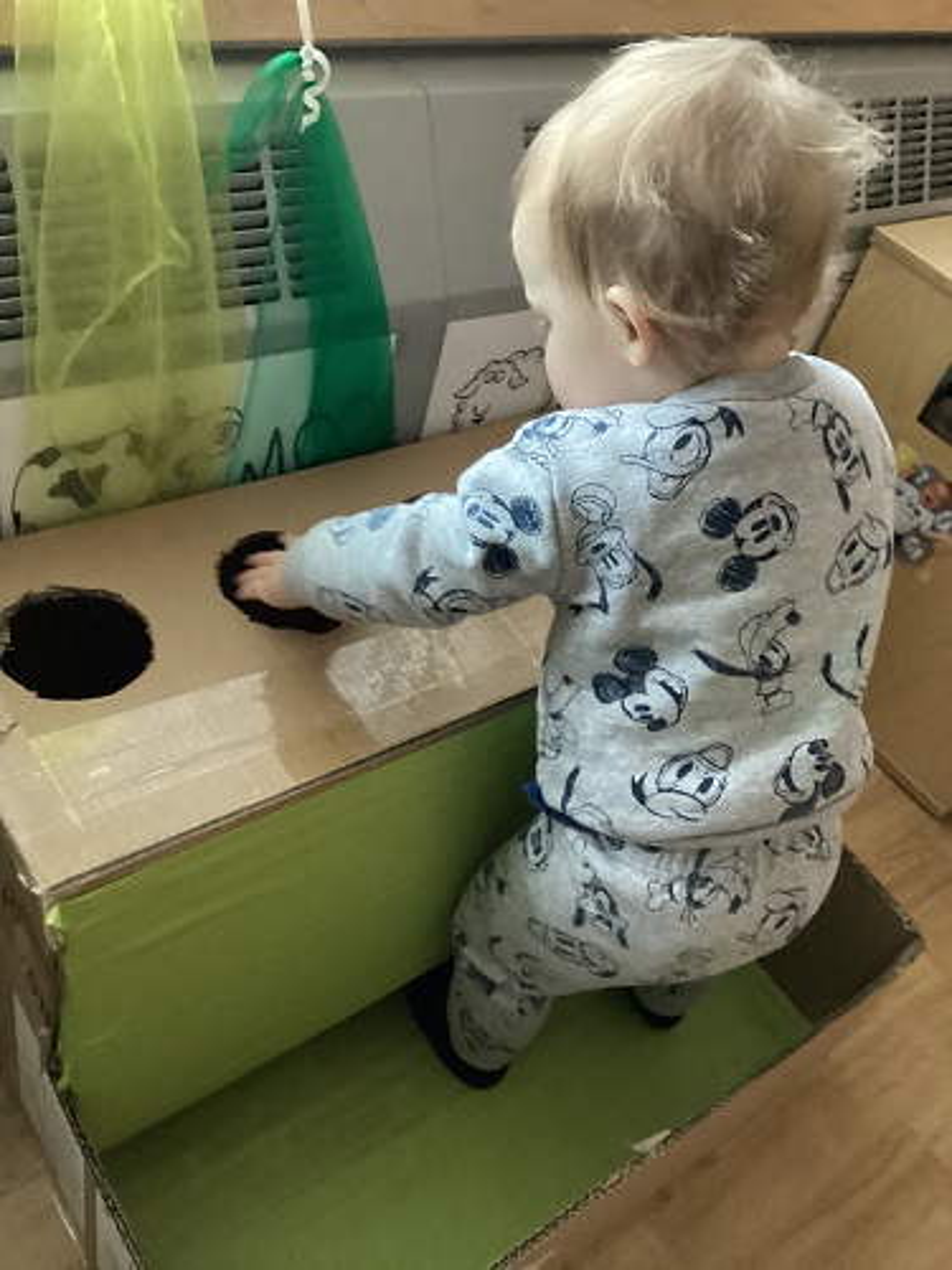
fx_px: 1137
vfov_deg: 58.4
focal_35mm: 31
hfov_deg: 45.4
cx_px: 476
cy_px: 635
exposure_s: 1/25
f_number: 2.4
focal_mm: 3.3
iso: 640
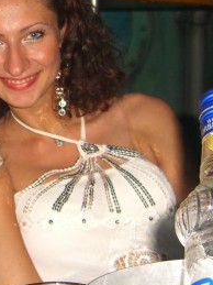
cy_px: 100
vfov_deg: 22.2
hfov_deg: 16.4
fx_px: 723
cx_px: -11
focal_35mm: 88
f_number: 2.8
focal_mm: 7.9
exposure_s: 1/60
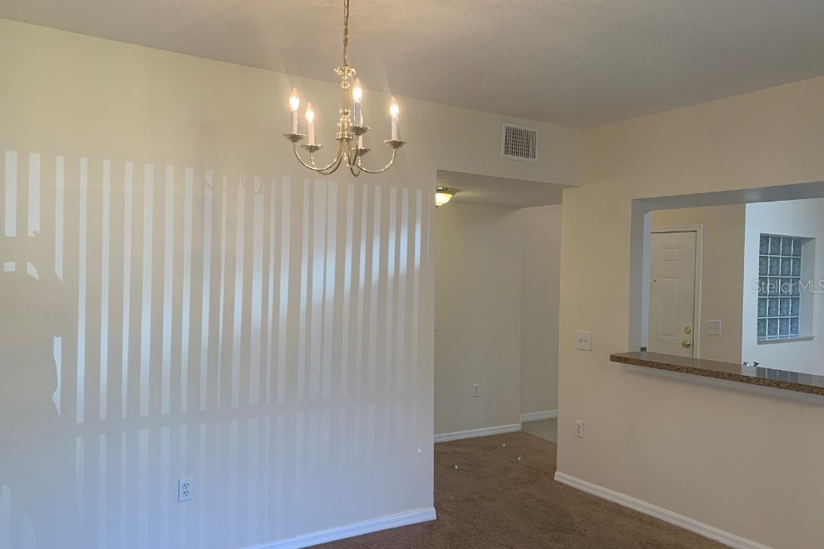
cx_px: 404
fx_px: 641
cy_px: 286
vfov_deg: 46.4
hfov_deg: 65.5
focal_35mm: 28
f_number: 1.8
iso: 64
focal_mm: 4.25
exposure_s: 1/60
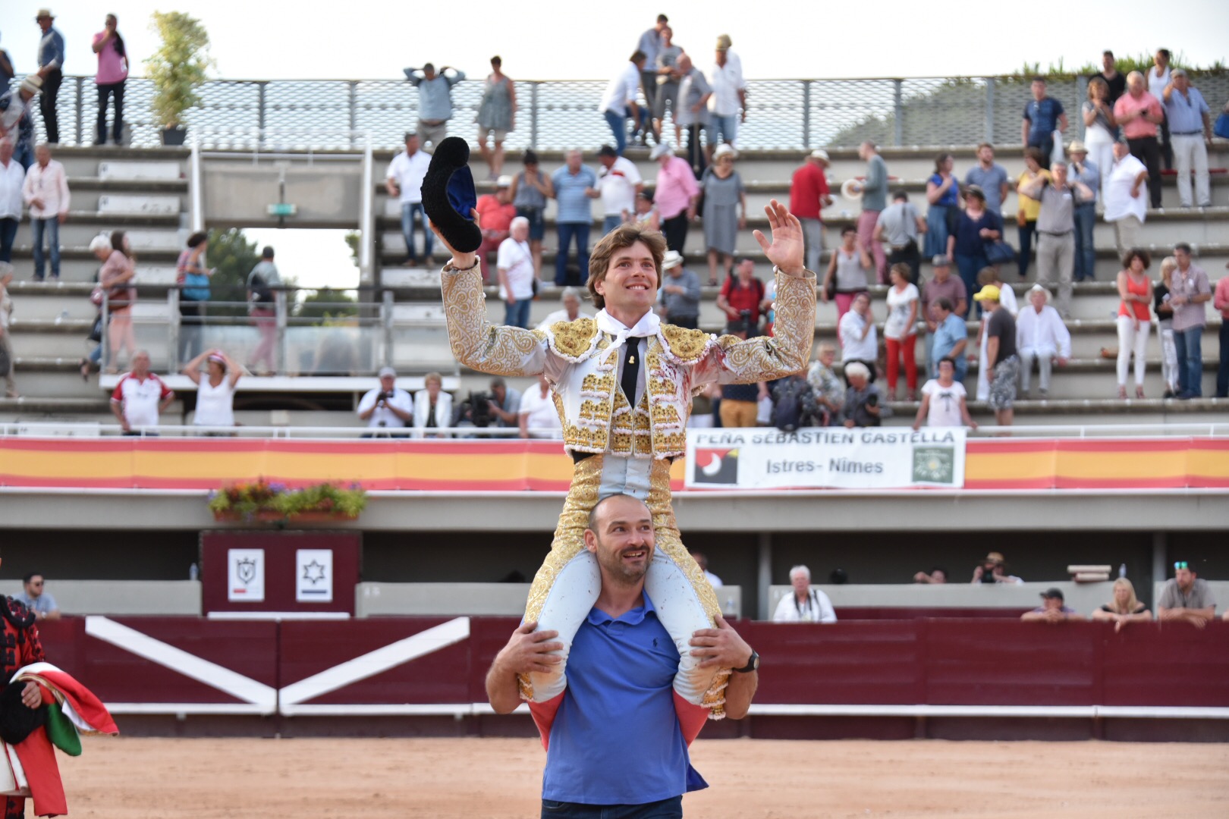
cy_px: 410
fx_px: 3823
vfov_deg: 12.2
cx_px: 614
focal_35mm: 112
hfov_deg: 18.3
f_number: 5.3
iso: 2000
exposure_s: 1/1000
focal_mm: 112
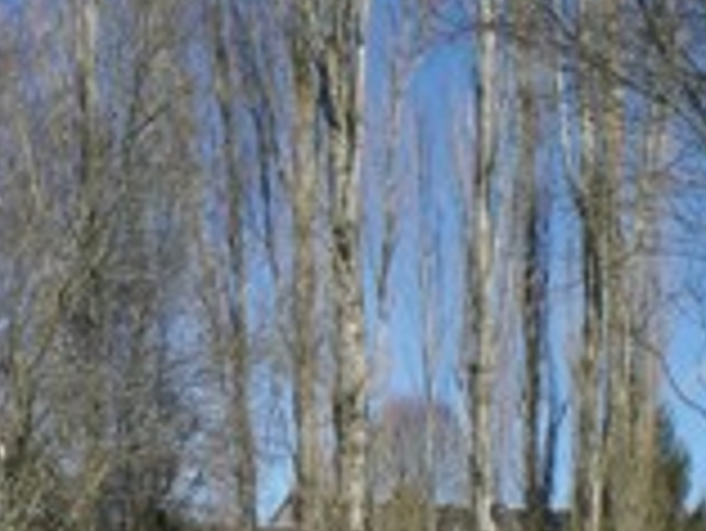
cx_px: -49
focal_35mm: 97
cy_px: 603
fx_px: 1980
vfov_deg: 14.8
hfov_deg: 19.5
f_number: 4.4
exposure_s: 1/500
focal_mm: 6.3
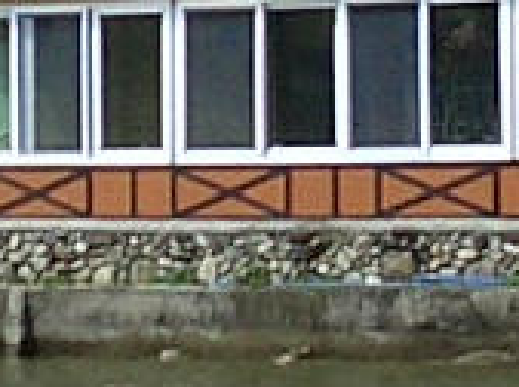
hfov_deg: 7.1
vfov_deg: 5.2
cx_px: 187
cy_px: -393
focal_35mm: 281
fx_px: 4204
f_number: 3.5
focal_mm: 5.6
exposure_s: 1/1000
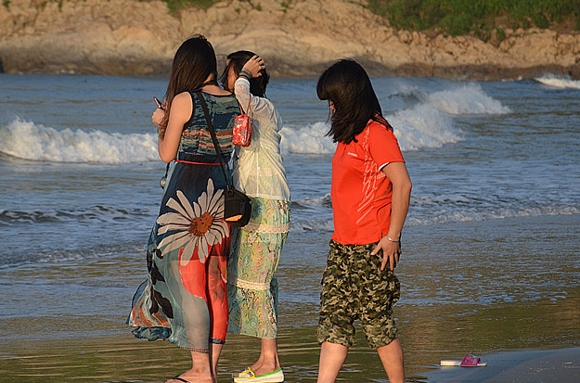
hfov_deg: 10.2
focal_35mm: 202
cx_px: 253
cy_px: 199
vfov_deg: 6.8
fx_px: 3240
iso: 400
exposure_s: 1/1000
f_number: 5.6
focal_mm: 105
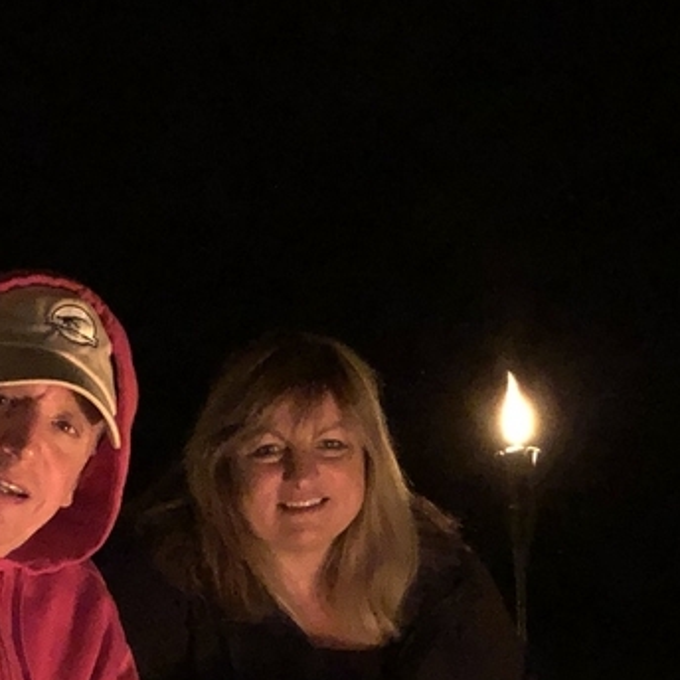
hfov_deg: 18.3
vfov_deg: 18.6
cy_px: 615
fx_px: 2045
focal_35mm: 92
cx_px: -40
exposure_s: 1/4
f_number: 1.8
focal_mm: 4
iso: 1250
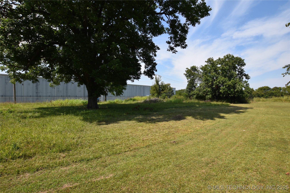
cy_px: 96
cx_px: 145
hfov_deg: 100.4
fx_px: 121
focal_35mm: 15
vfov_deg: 77.3
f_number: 9
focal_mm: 10
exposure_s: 1/320
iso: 200
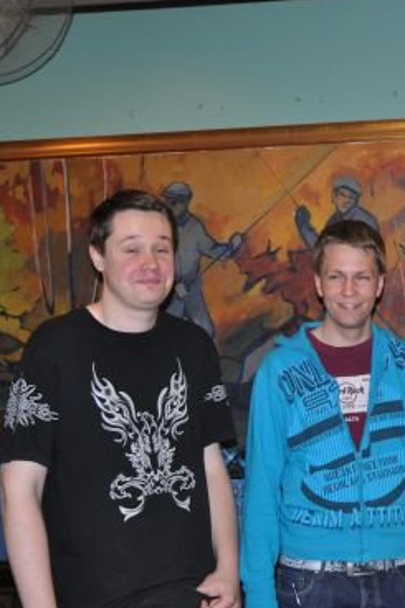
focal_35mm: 76
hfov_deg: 17.4
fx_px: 1280
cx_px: 441
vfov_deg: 26.7
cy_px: 288
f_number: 4
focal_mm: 31
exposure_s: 1/60
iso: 800
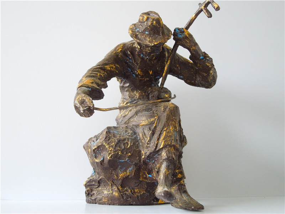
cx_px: 142
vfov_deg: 33.6
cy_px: 107
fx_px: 354
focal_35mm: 43
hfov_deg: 43.9
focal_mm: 7.8
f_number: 3.9
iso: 400
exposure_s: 1/40
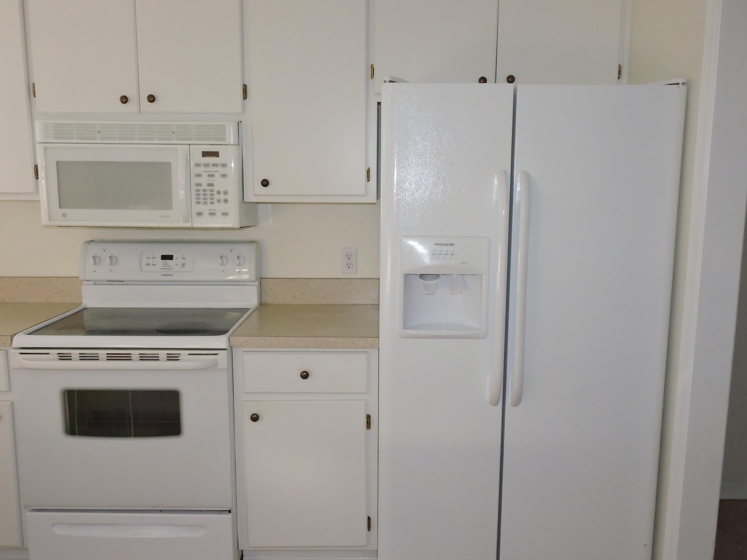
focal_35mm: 30
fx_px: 647
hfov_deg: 60.0
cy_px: 280
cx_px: 374
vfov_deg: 46.8
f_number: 3.5
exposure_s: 1/160
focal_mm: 5.4
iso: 800
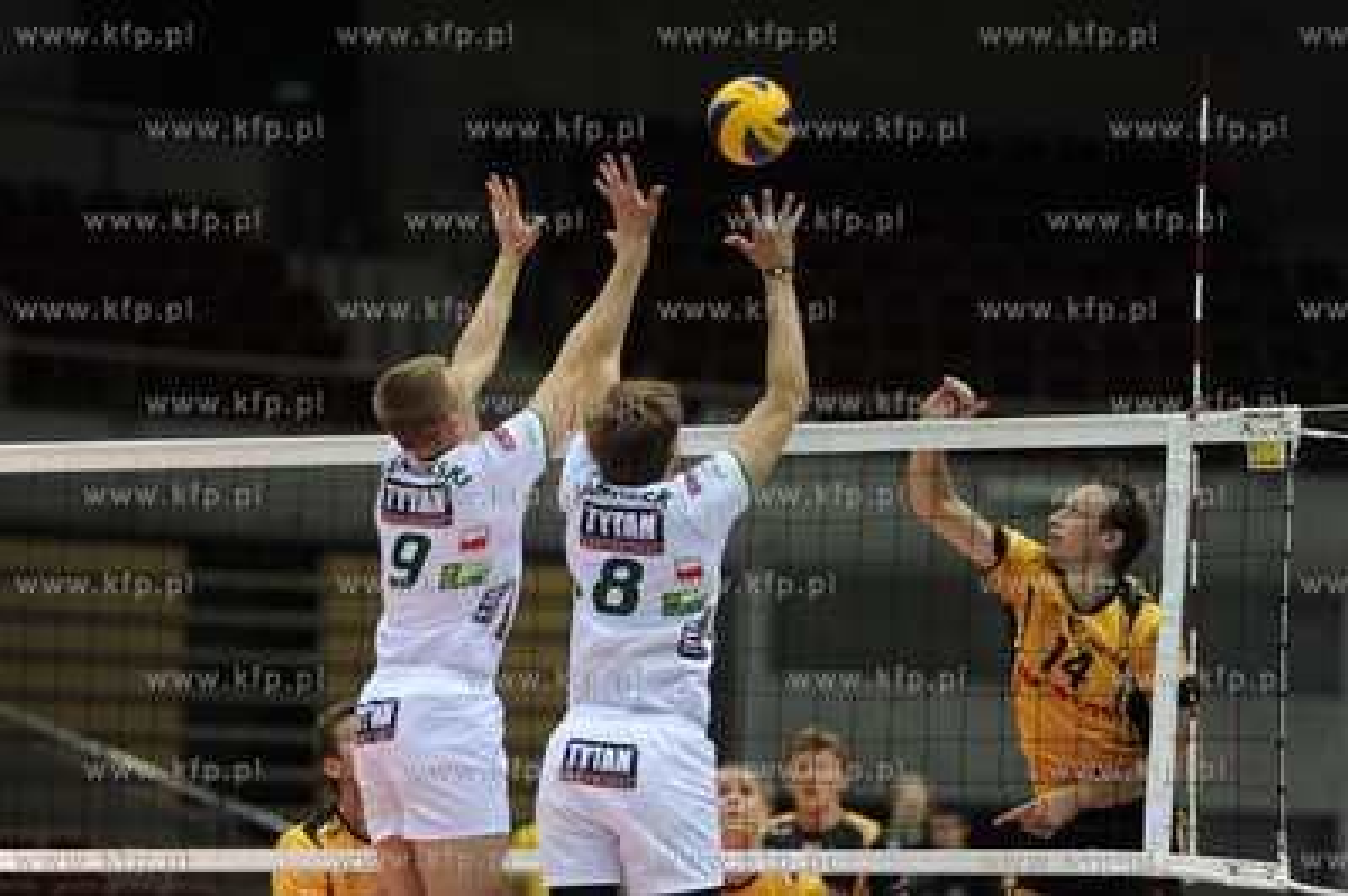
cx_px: 674
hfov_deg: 10.3
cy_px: 448
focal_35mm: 200
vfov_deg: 6.9
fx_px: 7483
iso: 3200
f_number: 2.8
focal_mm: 200
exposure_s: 1/2000
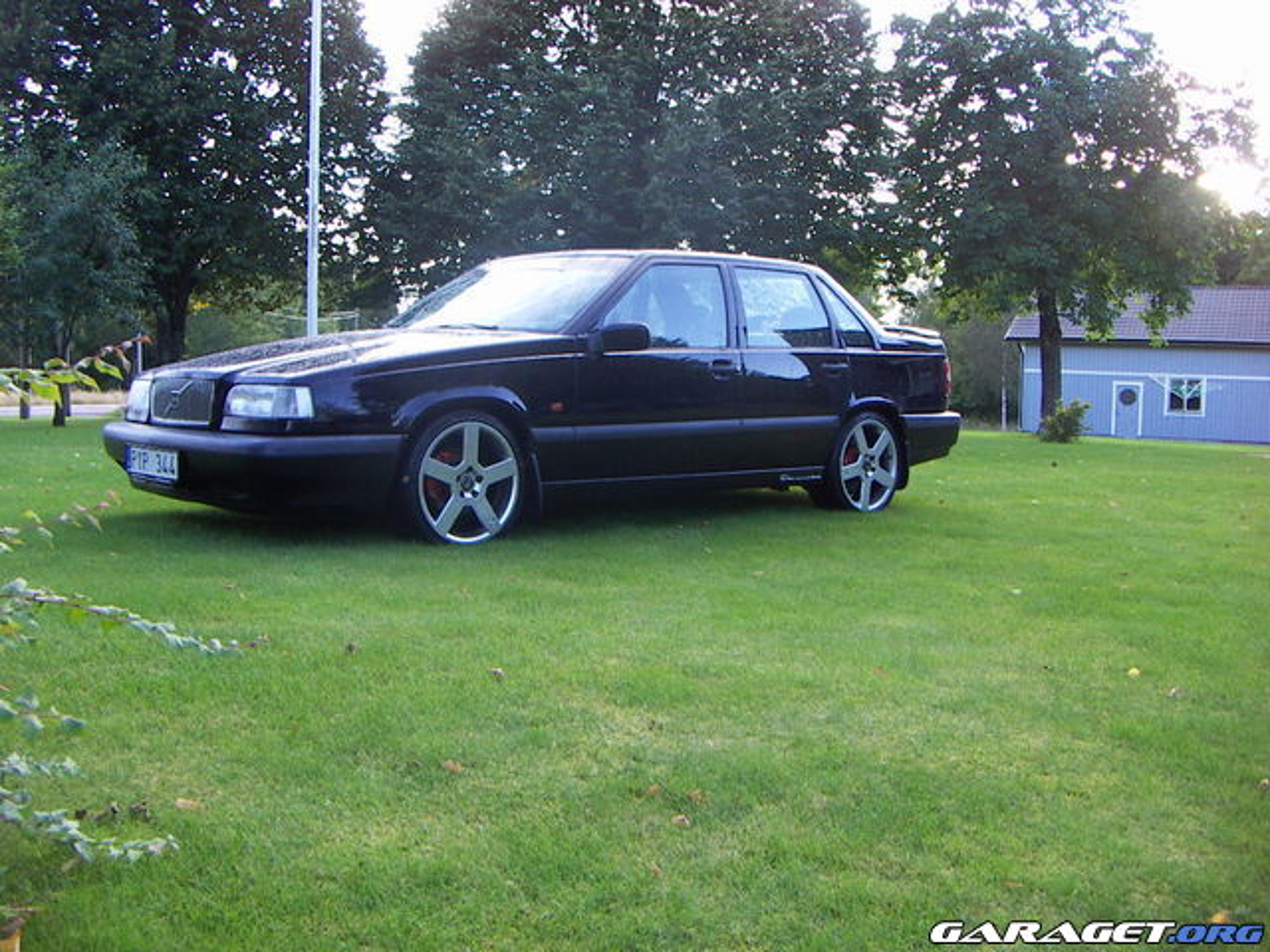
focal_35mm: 36
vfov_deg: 39.7
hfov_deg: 51.4
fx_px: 1321
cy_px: 476
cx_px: 635
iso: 50
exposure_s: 1/60
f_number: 2.8
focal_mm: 4.7
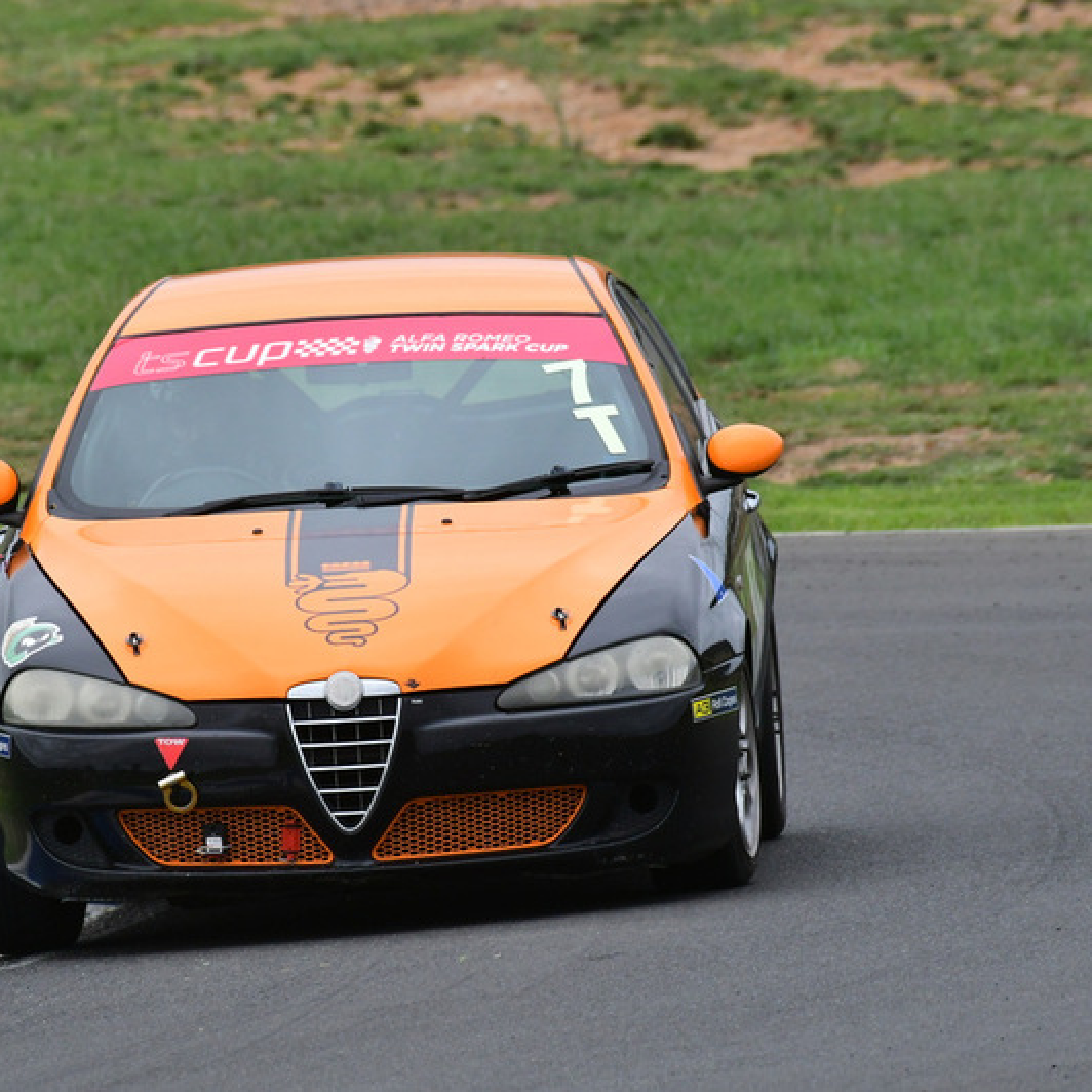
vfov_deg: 1.8
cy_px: 546
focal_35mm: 959
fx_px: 34227
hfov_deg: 1.8
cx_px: 386
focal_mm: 500
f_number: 11
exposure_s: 1/640
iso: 1250
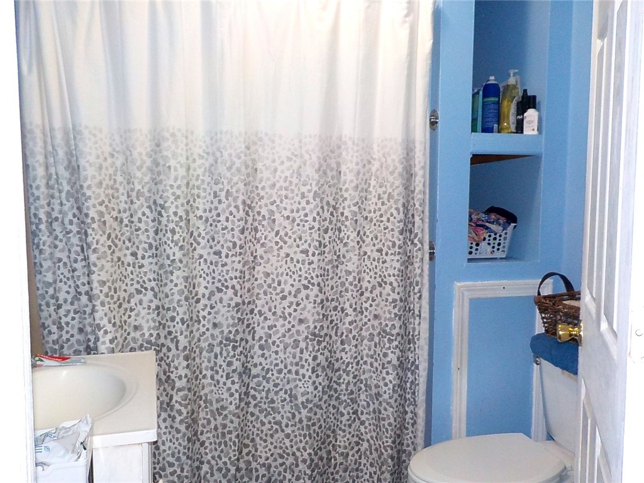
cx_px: 322
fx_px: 558
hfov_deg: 60.0
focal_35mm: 30
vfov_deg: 46.8
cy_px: 242
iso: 200
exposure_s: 1/30
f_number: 3.3
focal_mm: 4.1
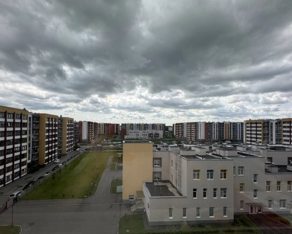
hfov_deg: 92.7
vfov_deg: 80.2
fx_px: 138
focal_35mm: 16
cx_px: 128
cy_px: 125
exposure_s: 1/1449
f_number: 2.2
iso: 50
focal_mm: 2.22
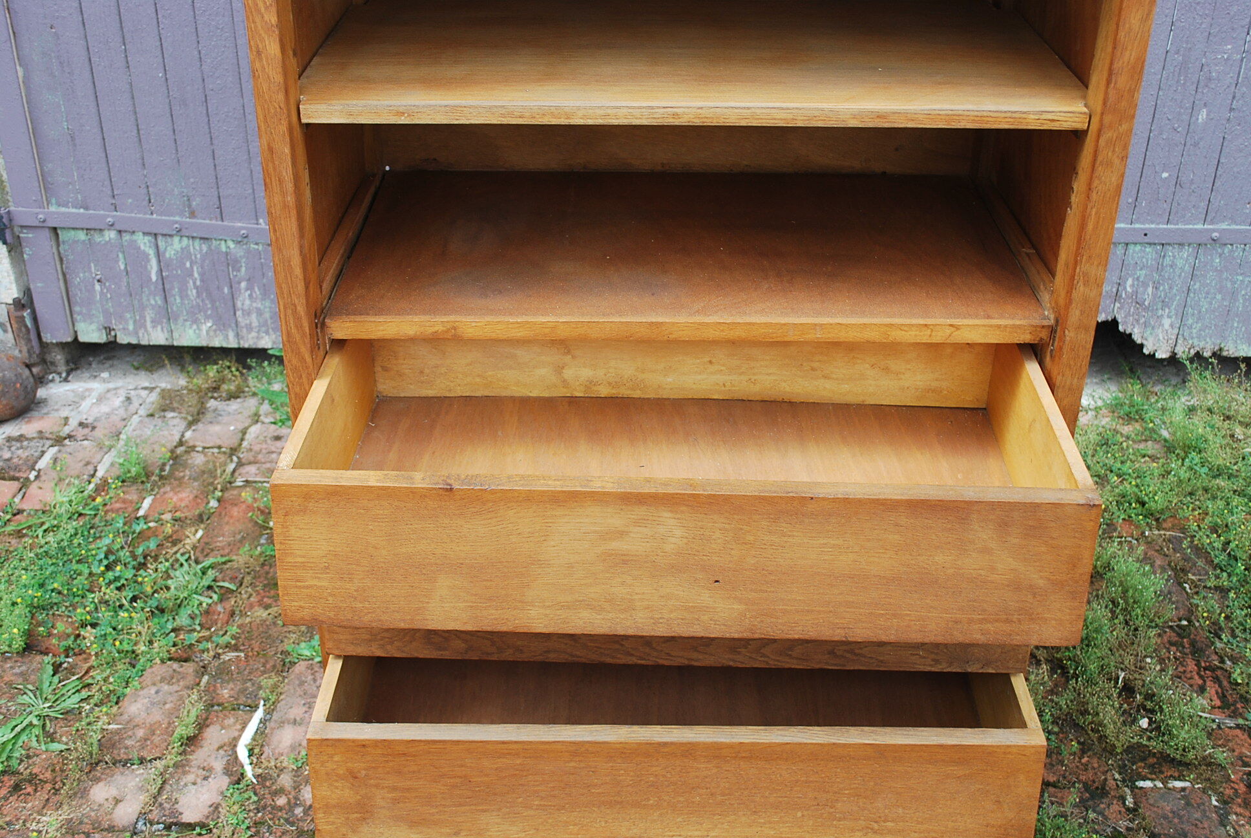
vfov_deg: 34.3
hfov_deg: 49.5
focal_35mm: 39
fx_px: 1357
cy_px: 419
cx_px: 626
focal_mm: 26
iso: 200
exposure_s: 1/100
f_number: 5.6
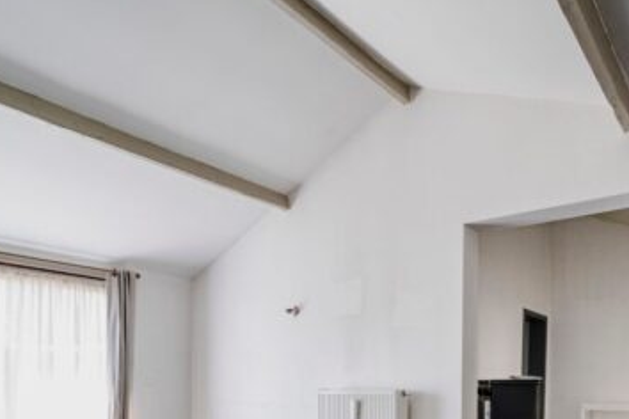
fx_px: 454
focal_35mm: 26
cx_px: 460
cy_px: 380
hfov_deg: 65.8
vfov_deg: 44.9
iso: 500
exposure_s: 1/15
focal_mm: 12
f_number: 7.1
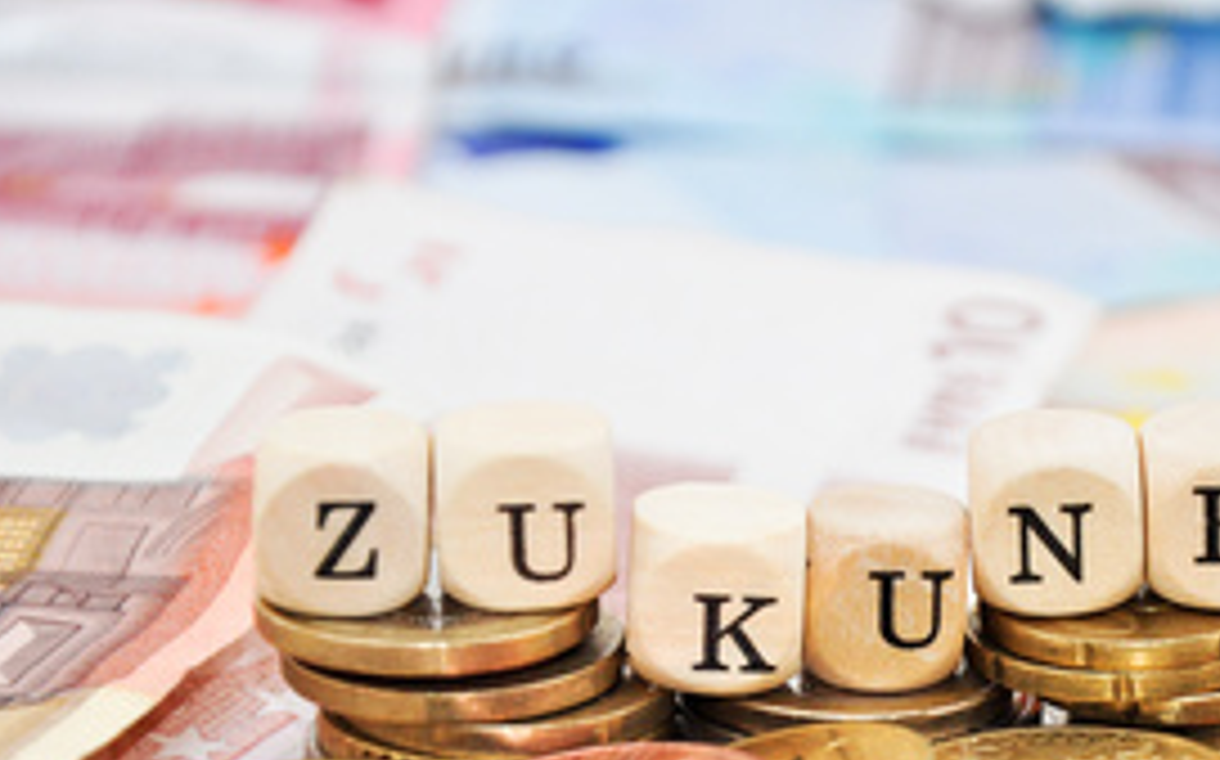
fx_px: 8367
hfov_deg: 8.3
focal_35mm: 252
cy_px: 594
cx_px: 930
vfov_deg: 5.2
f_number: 8
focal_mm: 105
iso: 640
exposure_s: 1/60
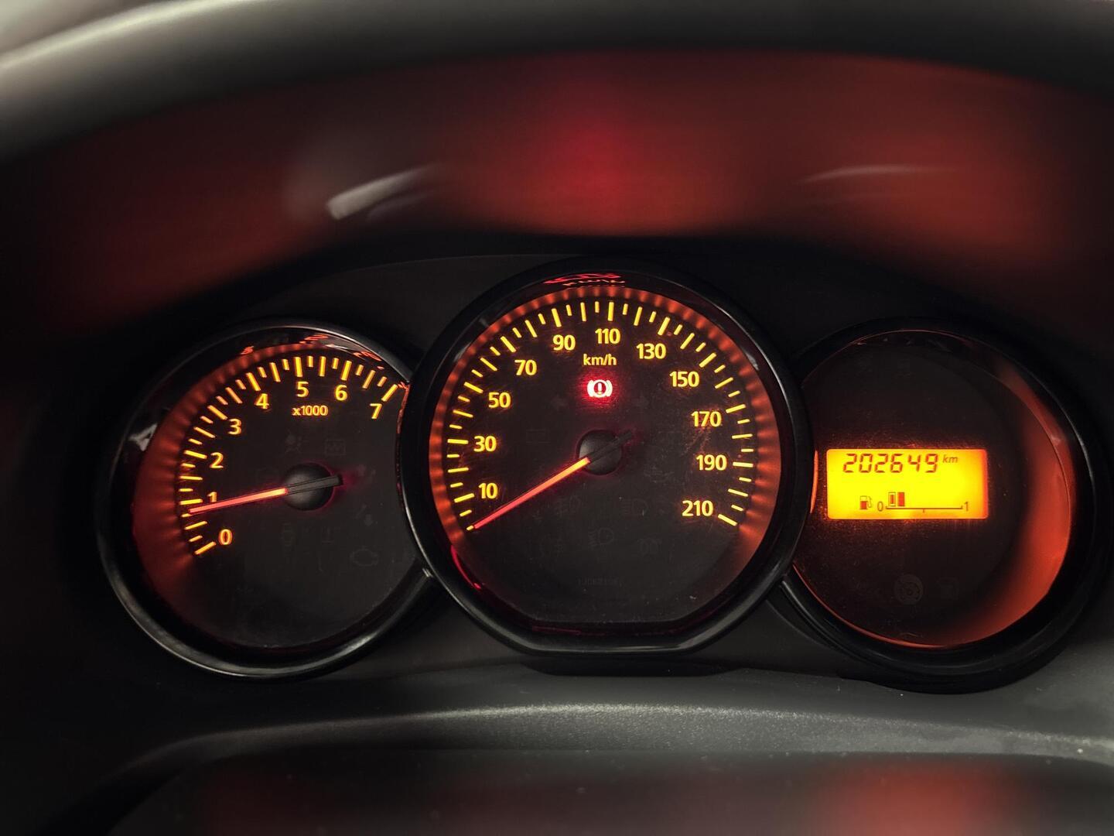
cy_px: 418
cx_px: 557
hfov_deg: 67.3
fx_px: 837
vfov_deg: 53.1
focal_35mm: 26
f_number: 1.6
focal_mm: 5.96
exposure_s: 1/16
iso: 1000
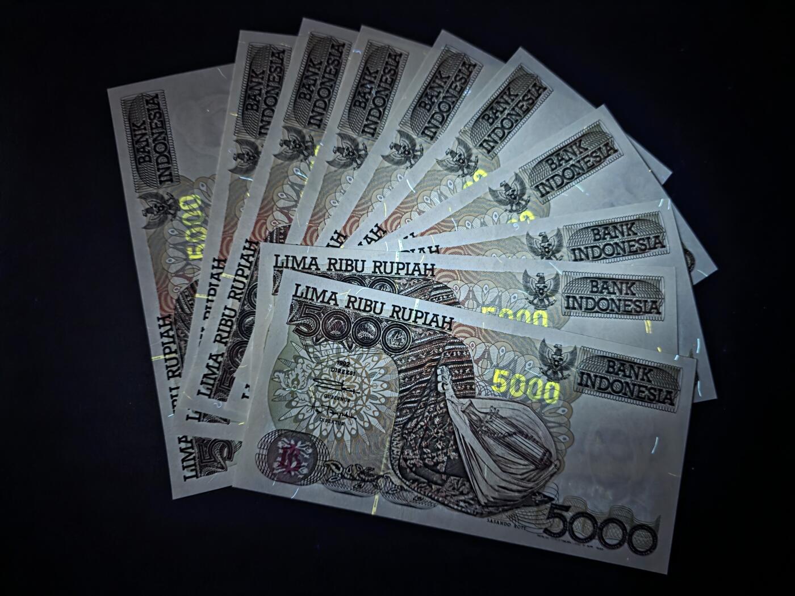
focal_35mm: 23
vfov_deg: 58.9
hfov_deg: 73.9
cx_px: 398
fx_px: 528
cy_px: 298
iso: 1600
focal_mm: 6.3
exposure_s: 1/20
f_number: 1.7
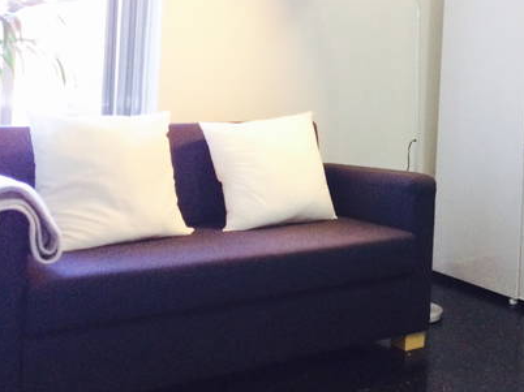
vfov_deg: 25.0
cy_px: 59
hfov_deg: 32.2
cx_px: 468
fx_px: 862
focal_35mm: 57
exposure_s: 1/30
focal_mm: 4.15
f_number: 2.2
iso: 125
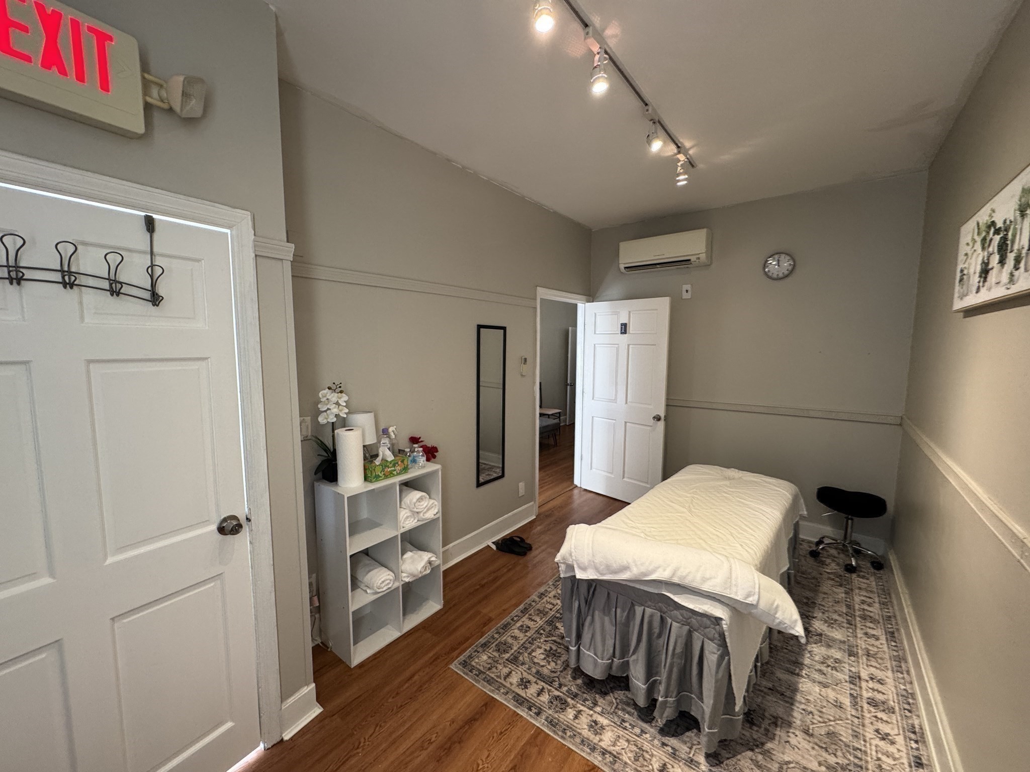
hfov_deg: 102.1
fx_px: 417
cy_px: 386
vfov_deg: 85.7
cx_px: 515
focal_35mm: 14
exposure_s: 1/60
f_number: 2.2
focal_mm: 2.22
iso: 200
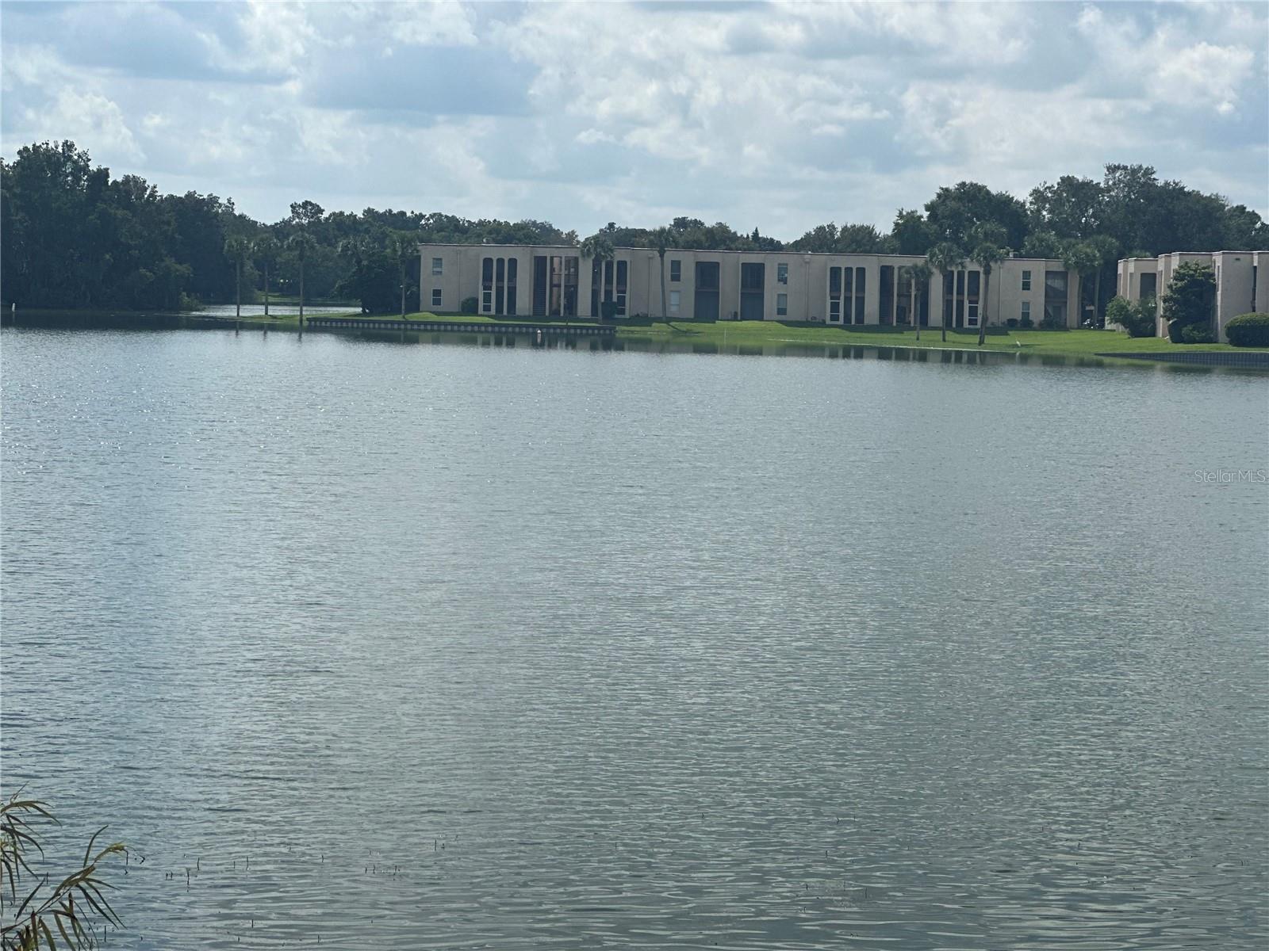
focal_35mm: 77
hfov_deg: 25.3
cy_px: 476
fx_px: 2823
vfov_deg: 19.1
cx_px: 634
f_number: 2.8
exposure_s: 1/1468
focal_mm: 9
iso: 32
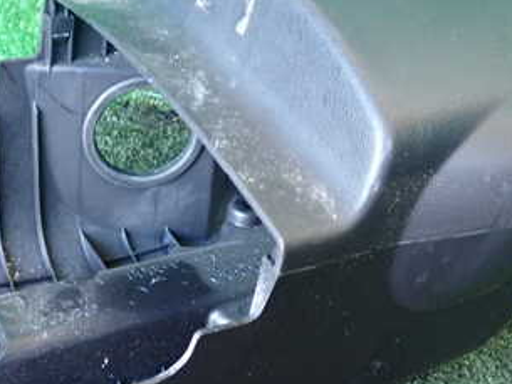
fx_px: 873
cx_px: 201
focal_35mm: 59
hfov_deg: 32.6
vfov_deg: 24.8
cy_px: 203
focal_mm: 5.4
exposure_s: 1/30
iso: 640
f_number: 2.3
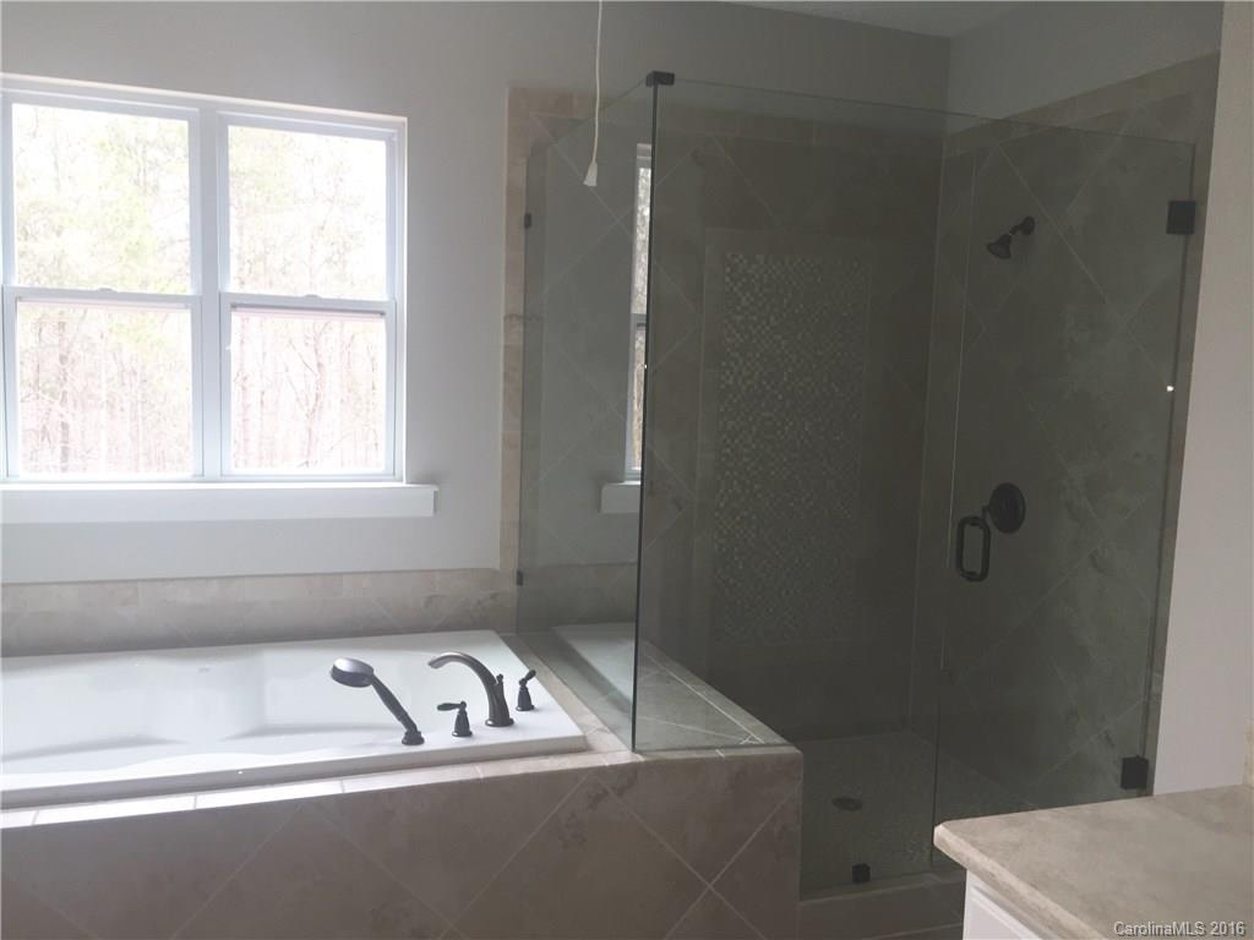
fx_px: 1051
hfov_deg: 61.7
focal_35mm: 29
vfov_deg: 48.2
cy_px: 470
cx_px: 627
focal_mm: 4.15
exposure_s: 1/30
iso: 64
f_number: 2.2
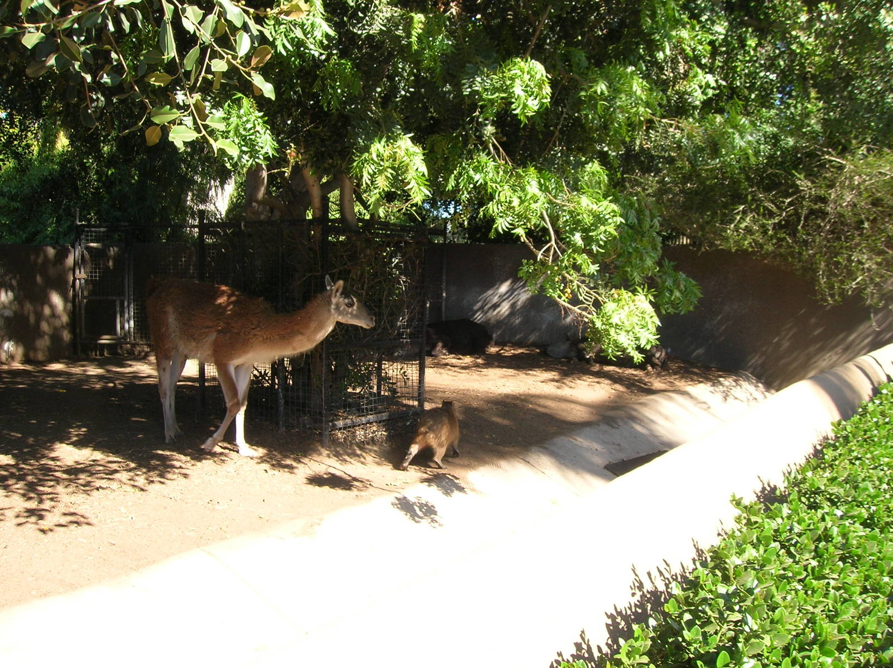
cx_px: 446
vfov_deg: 41.7
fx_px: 876
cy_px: 334
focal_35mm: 34
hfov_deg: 54.0
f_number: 4.9
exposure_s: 1/75.1
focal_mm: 5.7
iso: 50
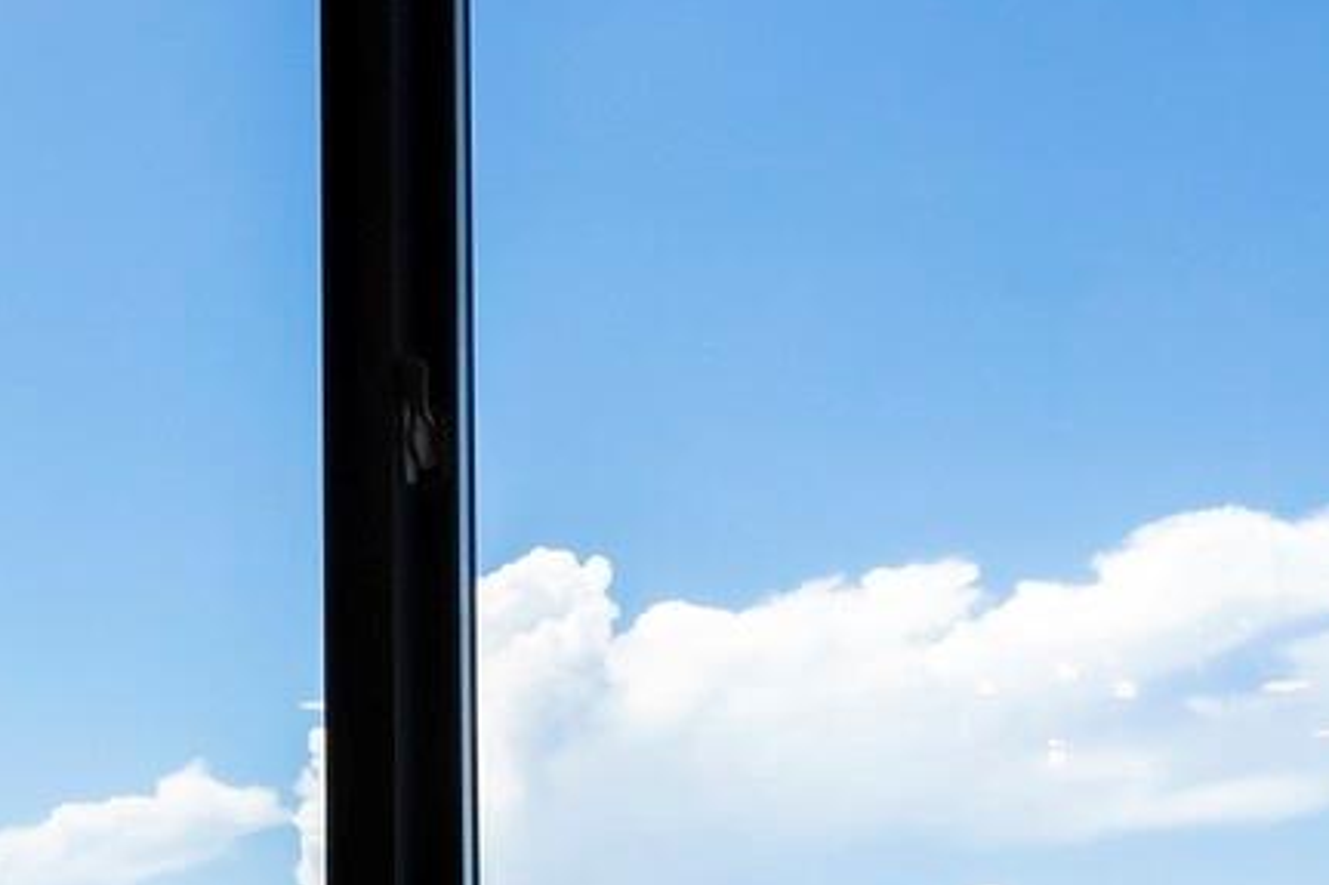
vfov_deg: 23.2
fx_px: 1993
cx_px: 478
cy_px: 1033
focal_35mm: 54
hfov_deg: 36.6
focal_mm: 7
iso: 400
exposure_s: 1/50
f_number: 13
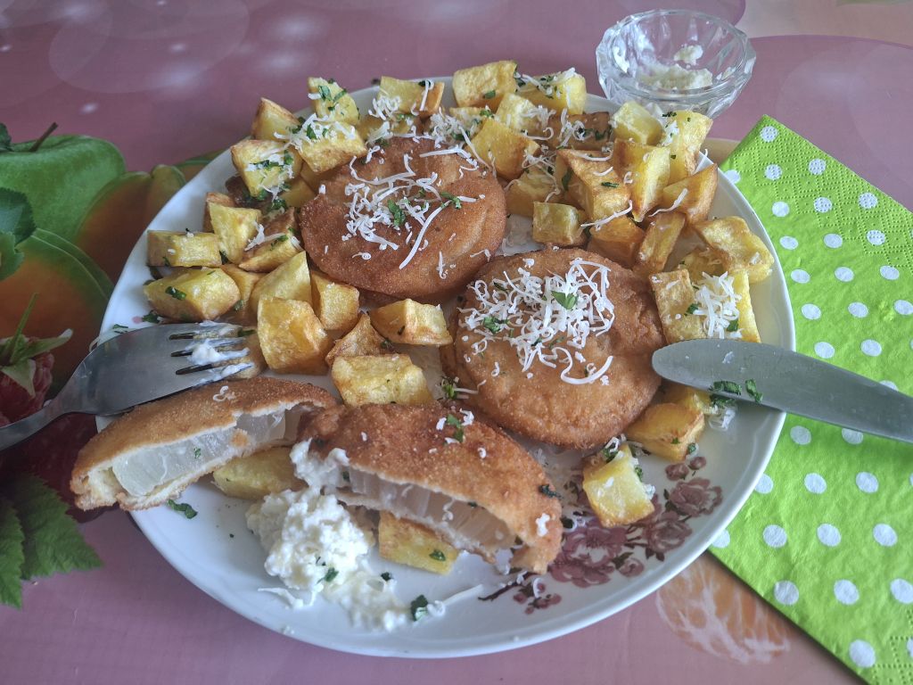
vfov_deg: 58.9
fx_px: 607
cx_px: 456
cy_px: 342
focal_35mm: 23
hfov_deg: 73.9
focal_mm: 5.54
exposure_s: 1/50
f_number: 1.8
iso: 160
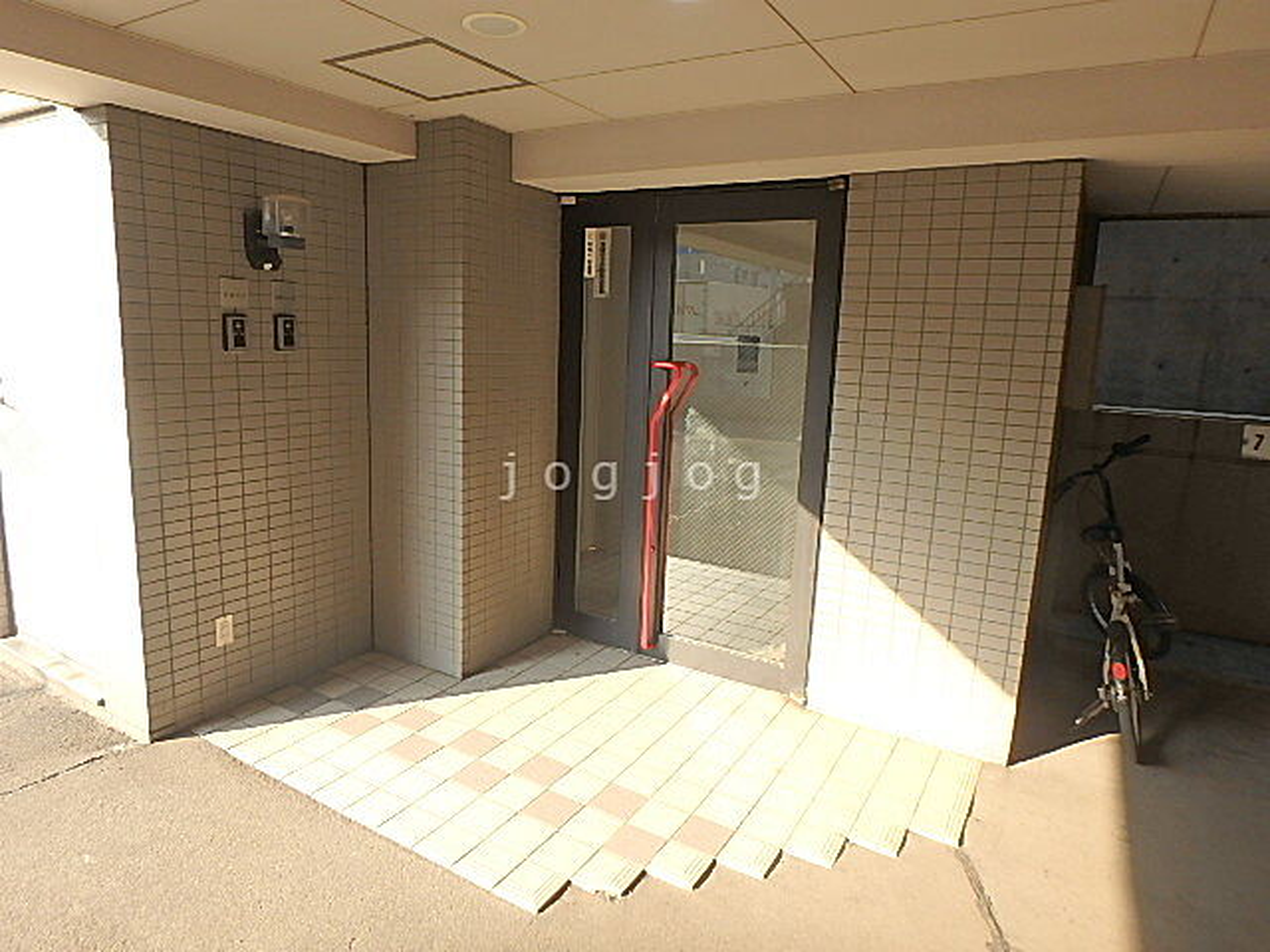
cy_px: 476
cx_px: 635
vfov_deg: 63.4
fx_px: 770
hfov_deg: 79.0
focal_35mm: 21
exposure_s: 1/125
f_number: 3.5
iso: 125
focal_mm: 3.7
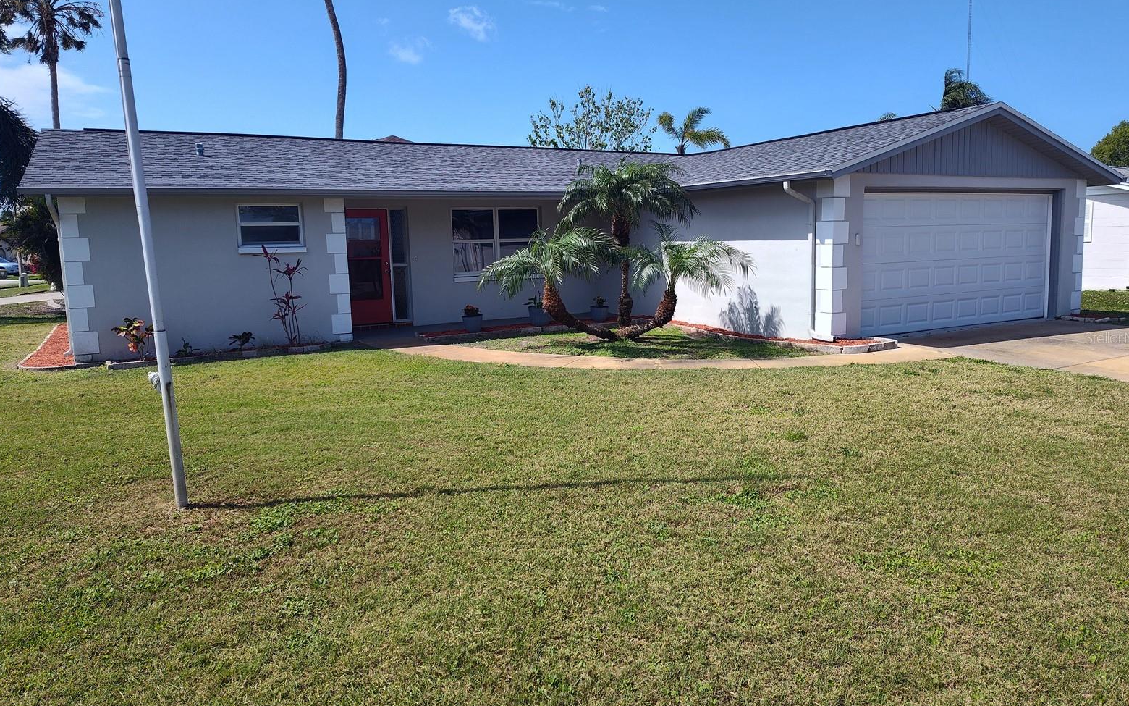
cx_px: 574
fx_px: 769
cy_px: 337
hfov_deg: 72.5
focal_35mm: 25
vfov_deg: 49.3
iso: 100
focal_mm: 5.56
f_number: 1.8
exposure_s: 1/1576
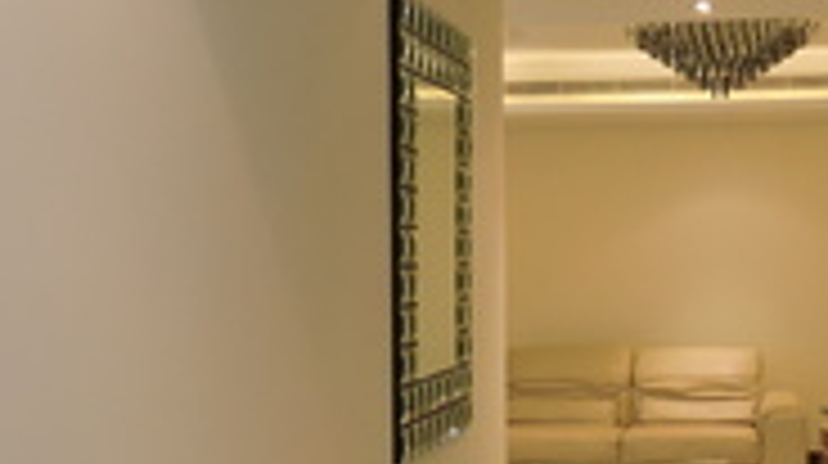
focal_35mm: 65
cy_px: 264
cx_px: 614
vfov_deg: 18.5
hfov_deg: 31.8
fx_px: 1425
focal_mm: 4.3
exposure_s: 1/40
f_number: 3.3
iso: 180
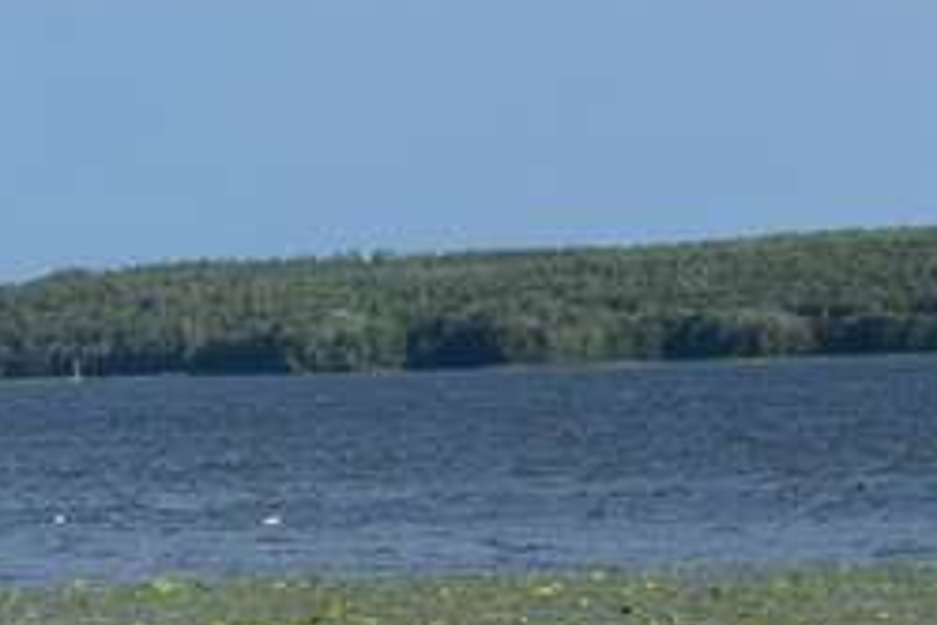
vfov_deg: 5.4
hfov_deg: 7.9
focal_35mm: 253
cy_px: 452
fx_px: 6585
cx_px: -685
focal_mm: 28
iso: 200
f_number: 9
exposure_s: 1/320
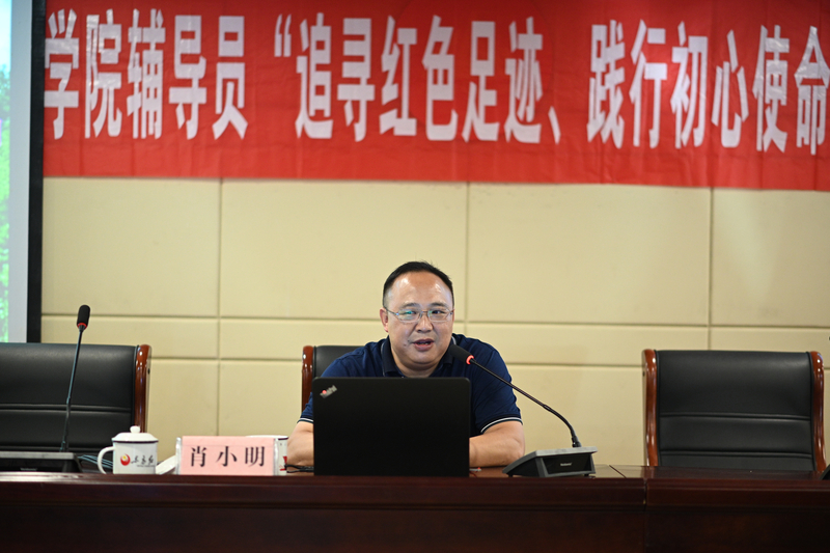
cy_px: 276
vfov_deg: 16.1
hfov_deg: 23.9
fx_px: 1959
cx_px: 415
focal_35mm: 85
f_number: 1.8
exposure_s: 1/80
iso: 2000
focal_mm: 85
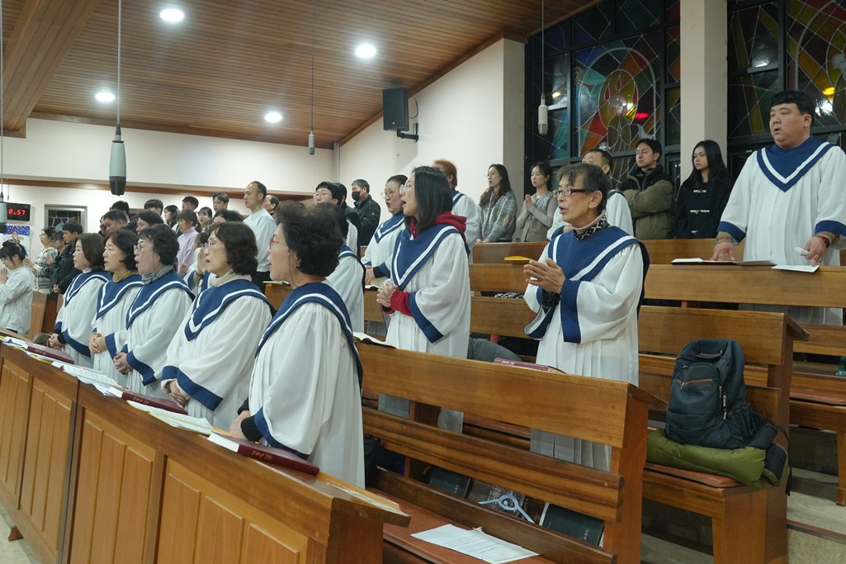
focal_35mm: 30
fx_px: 705
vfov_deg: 43.6
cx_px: 423
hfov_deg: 61.9
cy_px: 282
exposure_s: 1/80
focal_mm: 20
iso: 2500
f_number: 6.3
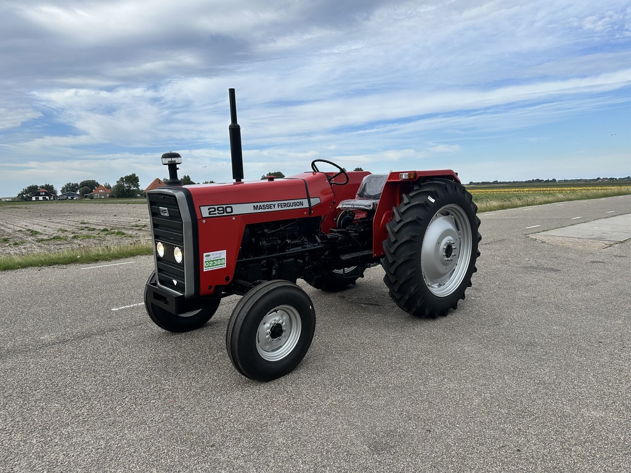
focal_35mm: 24
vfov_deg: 56.8
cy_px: 236
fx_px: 437
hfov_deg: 71.6
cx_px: 316
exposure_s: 1/3247
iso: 80
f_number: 1.78
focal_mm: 6.86
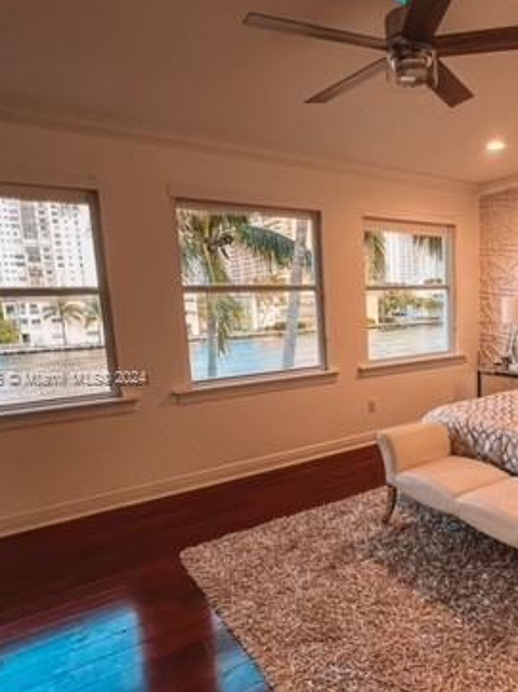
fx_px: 459
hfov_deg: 56.1
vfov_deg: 73.8
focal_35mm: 23
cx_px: 386
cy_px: 378
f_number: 1.8
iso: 200
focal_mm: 1.57
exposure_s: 1/60
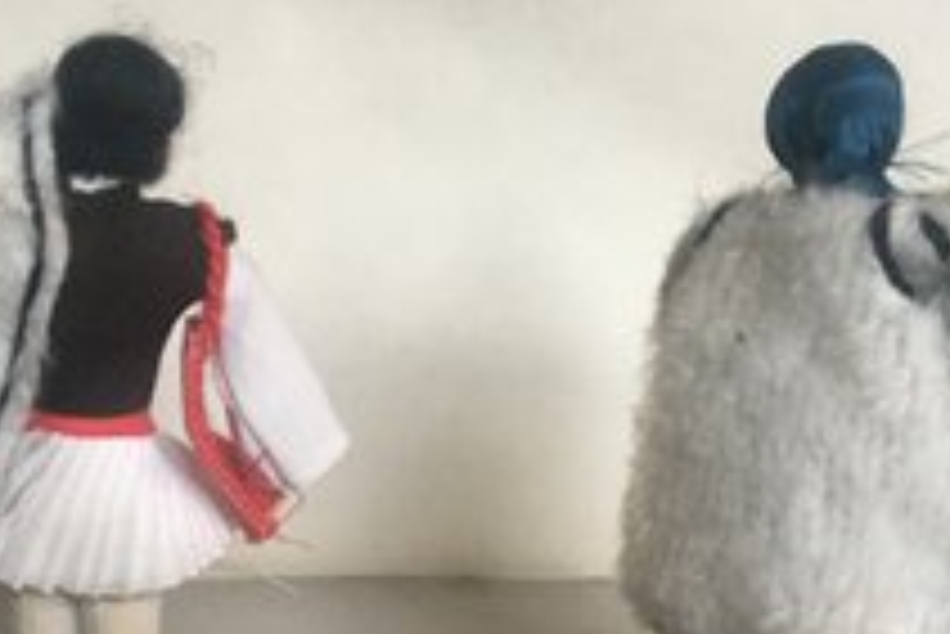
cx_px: 452
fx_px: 1294
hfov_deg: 40.3
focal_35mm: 49
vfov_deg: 27.5
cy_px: 398
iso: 40
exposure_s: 1/30
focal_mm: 4.15
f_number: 2.2
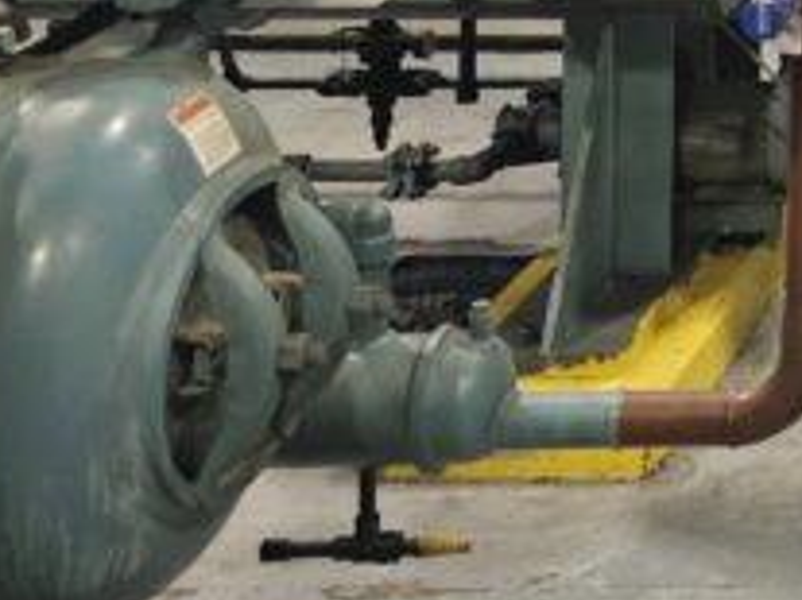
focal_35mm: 114
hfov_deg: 14.8
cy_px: -689
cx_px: 1499
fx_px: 2640
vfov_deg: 11.4
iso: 800
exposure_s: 1/120
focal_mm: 6.3
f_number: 1.7
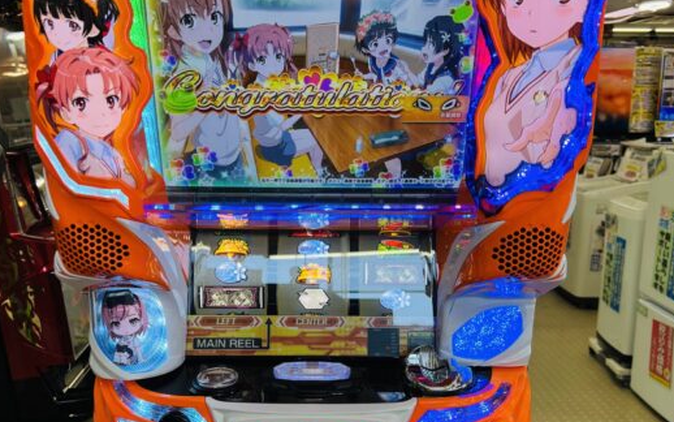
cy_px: 262
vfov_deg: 32.6
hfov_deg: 50.4
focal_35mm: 39
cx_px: 323
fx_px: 717
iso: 40
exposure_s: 1/161
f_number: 1.5
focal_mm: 5.7
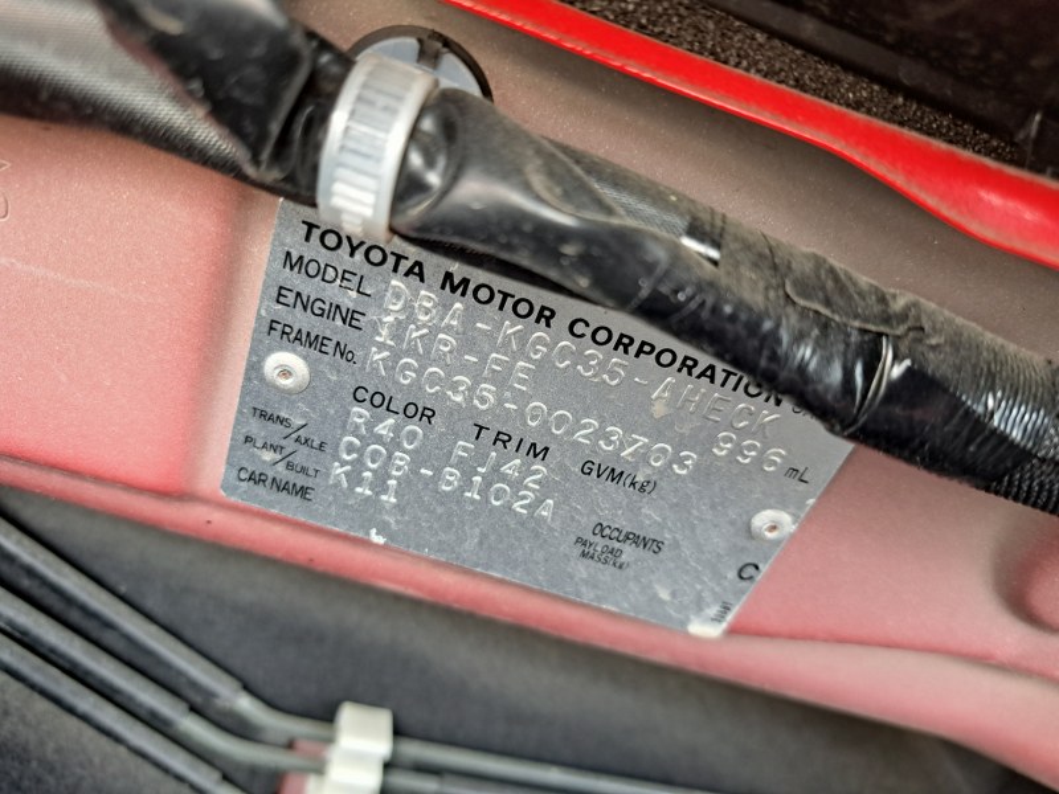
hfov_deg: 71.6
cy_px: 397
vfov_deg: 56.8
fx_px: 734
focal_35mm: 24
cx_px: 530
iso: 160
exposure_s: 1/50
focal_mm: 5.23
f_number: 1.8
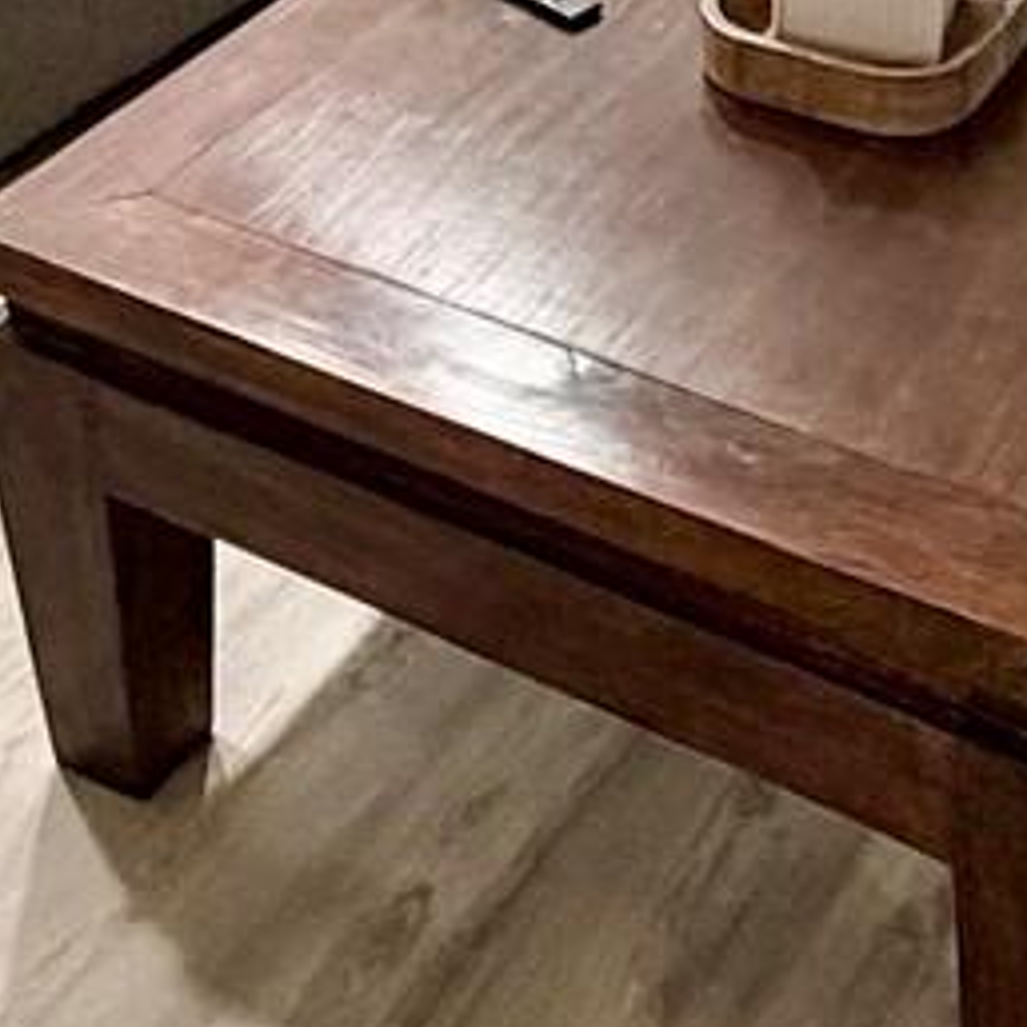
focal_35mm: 77
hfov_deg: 22.3
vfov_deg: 19.5
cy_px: -515
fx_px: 2585
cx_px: 759
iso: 250
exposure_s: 1/60
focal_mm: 2.22
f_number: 2.2
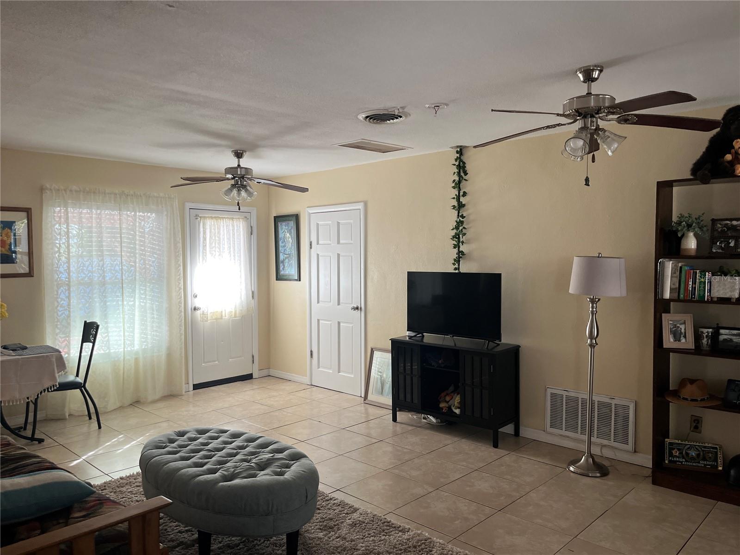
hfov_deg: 67.3
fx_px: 556
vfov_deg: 53.1
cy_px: 278
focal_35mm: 26
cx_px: 370
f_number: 1.6
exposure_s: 1/120
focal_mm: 5.1
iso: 125
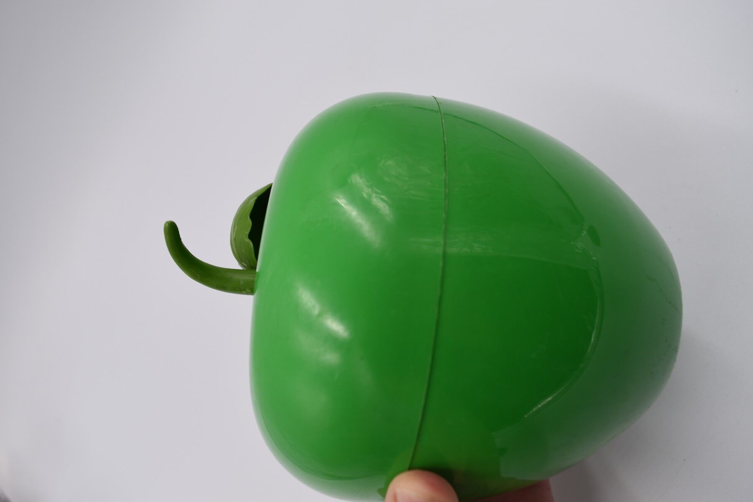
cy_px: 251
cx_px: 376
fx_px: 627
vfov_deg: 43.6
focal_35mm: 30
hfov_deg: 61.9
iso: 100
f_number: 5.6
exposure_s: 1/125
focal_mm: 20
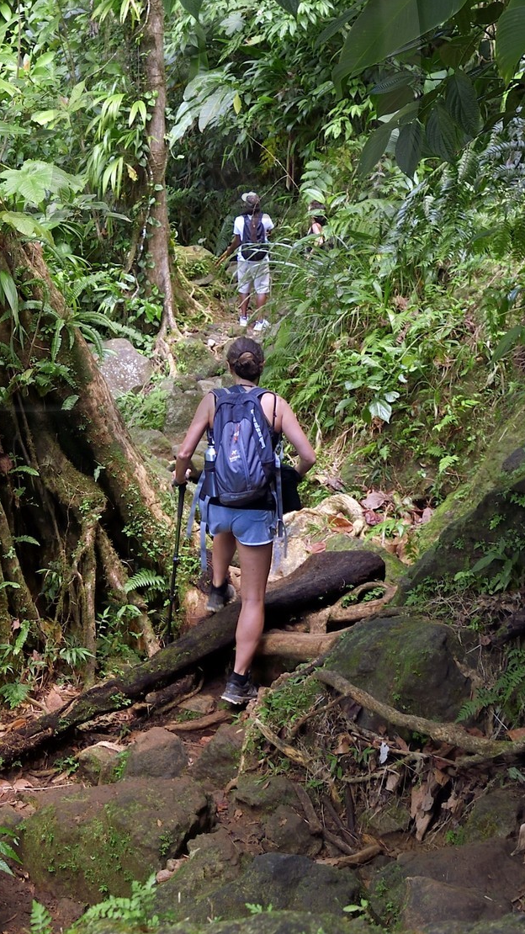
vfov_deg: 29.5
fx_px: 1684
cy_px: 64
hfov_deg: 17.4
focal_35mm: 68
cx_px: 29
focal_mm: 30
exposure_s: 1/25
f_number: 6.3
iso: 200
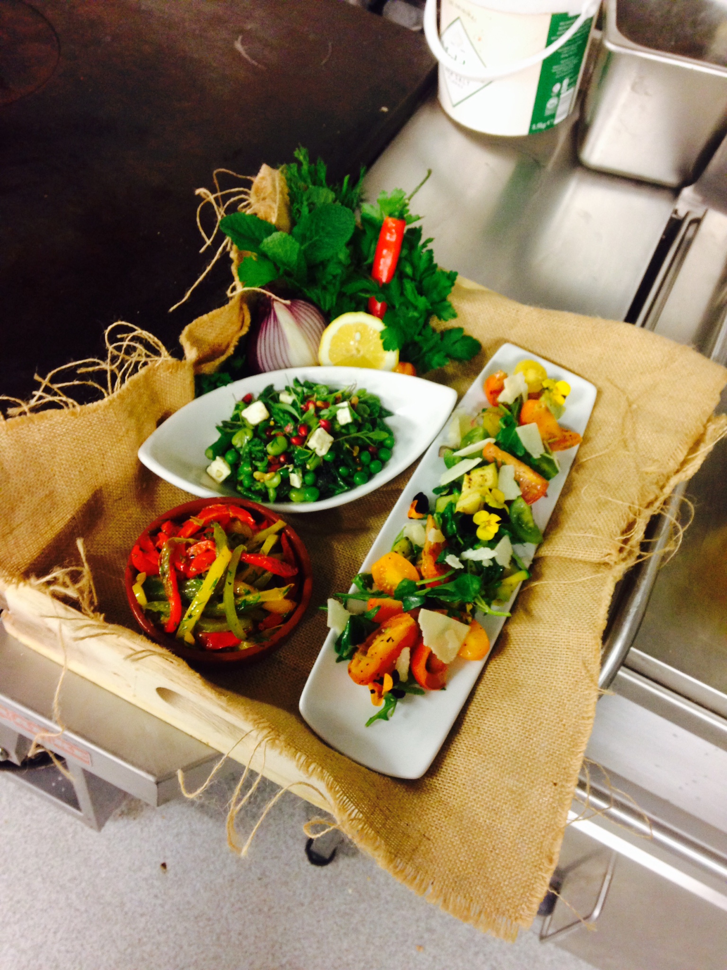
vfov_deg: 55.4
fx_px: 924
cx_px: 364
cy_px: 485
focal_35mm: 33
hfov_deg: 42.9
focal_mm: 4.12
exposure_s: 1/20
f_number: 2.4
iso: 160
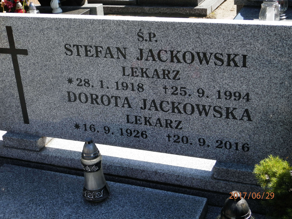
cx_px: 146
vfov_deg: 26.6
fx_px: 464
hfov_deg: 34.9
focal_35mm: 55
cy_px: 110
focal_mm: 9.9
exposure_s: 1/50
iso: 100
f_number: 10.7
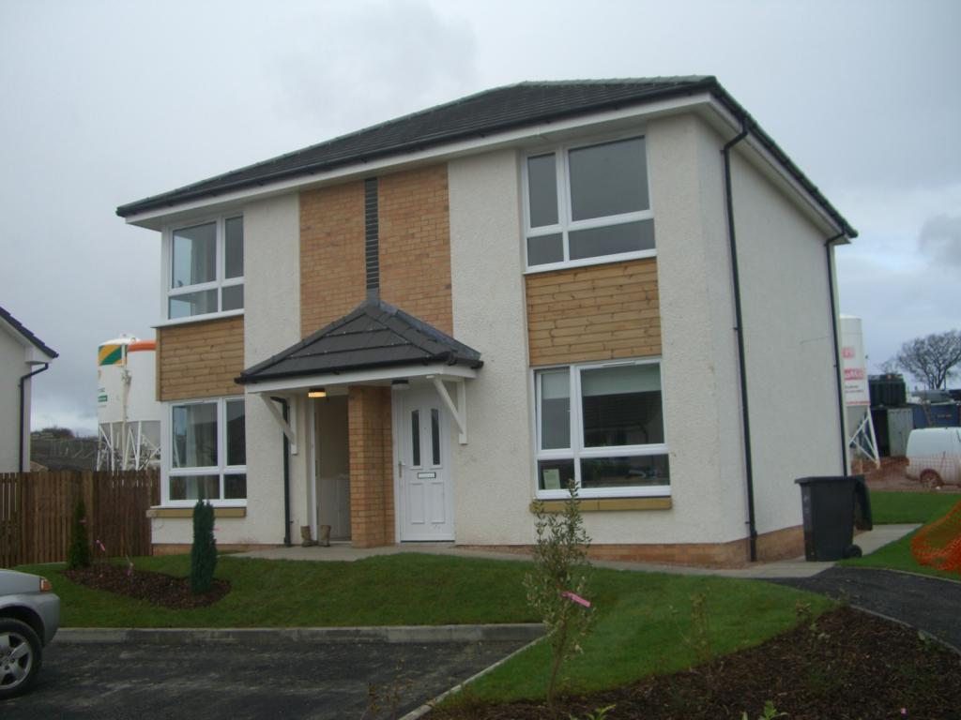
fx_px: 1055
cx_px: 480
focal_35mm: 38
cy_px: 360
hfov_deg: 49.0
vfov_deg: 37.7
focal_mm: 7.9
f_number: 2.8
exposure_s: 1/200
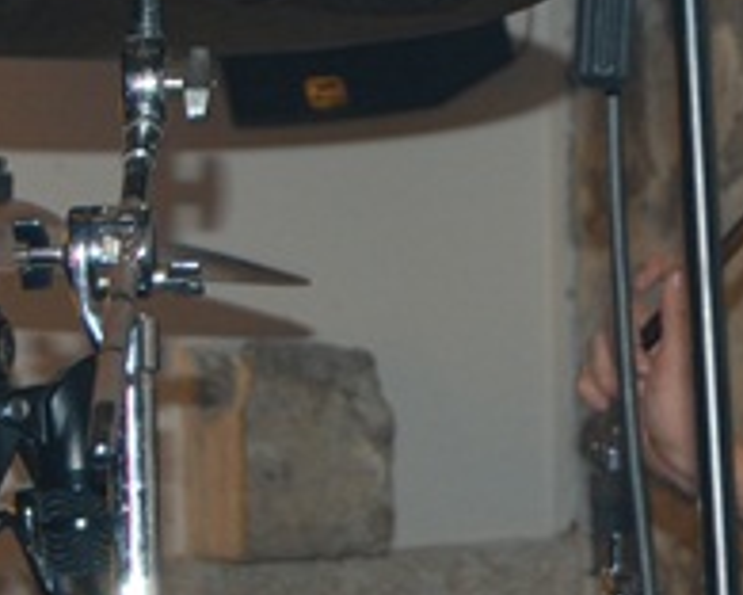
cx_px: 682
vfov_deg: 7.0
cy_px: 324
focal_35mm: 222
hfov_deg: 8.7
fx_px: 4882
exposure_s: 1/60
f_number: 5.6
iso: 400
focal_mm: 48
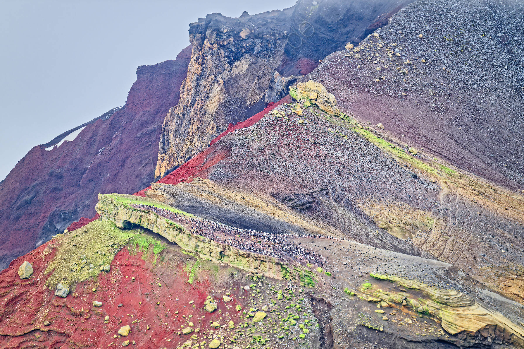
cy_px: 174
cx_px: 262
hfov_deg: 7.1
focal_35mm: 290
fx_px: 4221
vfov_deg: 4.7
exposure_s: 1/320
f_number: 6.3
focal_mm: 290
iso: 450
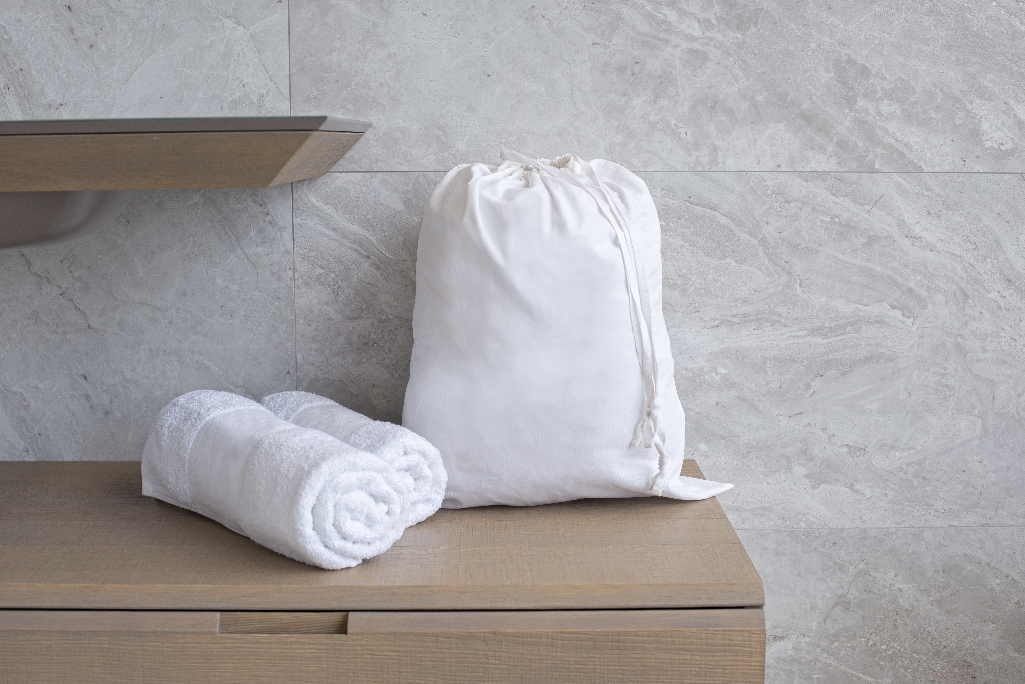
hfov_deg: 39.6
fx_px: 1424
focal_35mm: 50
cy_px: 342
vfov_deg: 27.0
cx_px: 512
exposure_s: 1/250
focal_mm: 50
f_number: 5.6
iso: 200
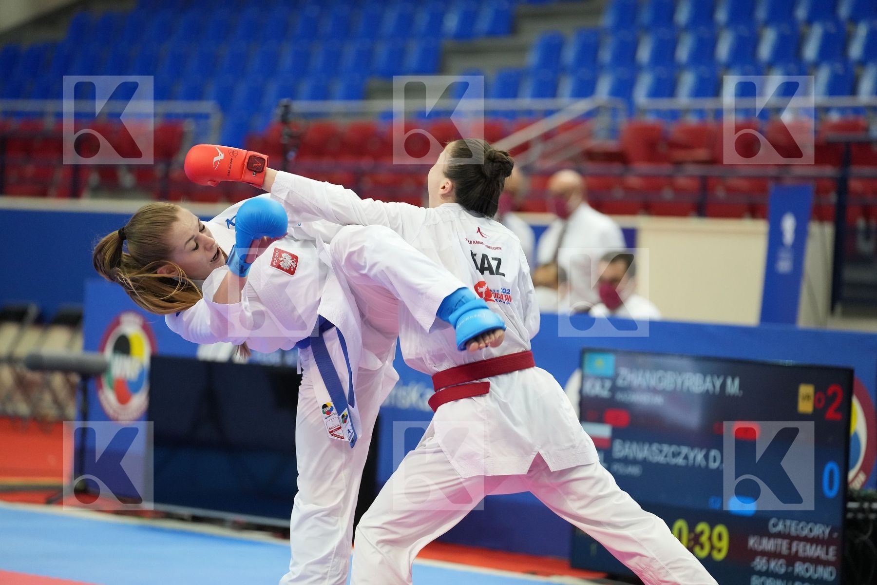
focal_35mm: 164
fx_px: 3995
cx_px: 438
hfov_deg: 12.5
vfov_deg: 8.4
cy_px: 292
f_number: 2.8
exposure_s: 1/1000
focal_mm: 164
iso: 4000
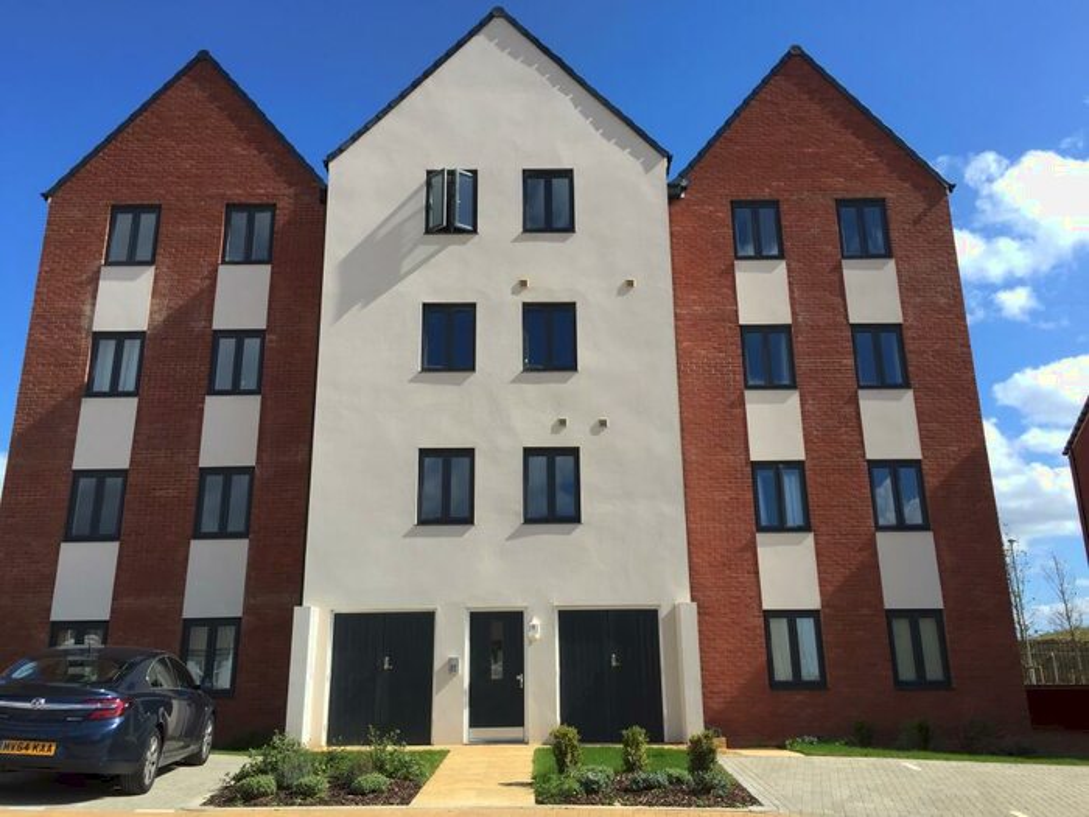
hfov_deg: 61.7
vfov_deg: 48.2
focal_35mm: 29
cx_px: 544
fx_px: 912
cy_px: 408
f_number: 2.2
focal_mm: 4.15
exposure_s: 1/1276
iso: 32
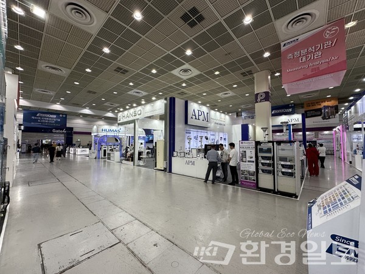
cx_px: 182
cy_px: 137
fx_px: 148
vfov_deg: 85.7
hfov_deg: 102.1
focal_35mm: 14
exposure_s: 1/120
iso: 80
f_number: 2.2
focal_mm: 2.22
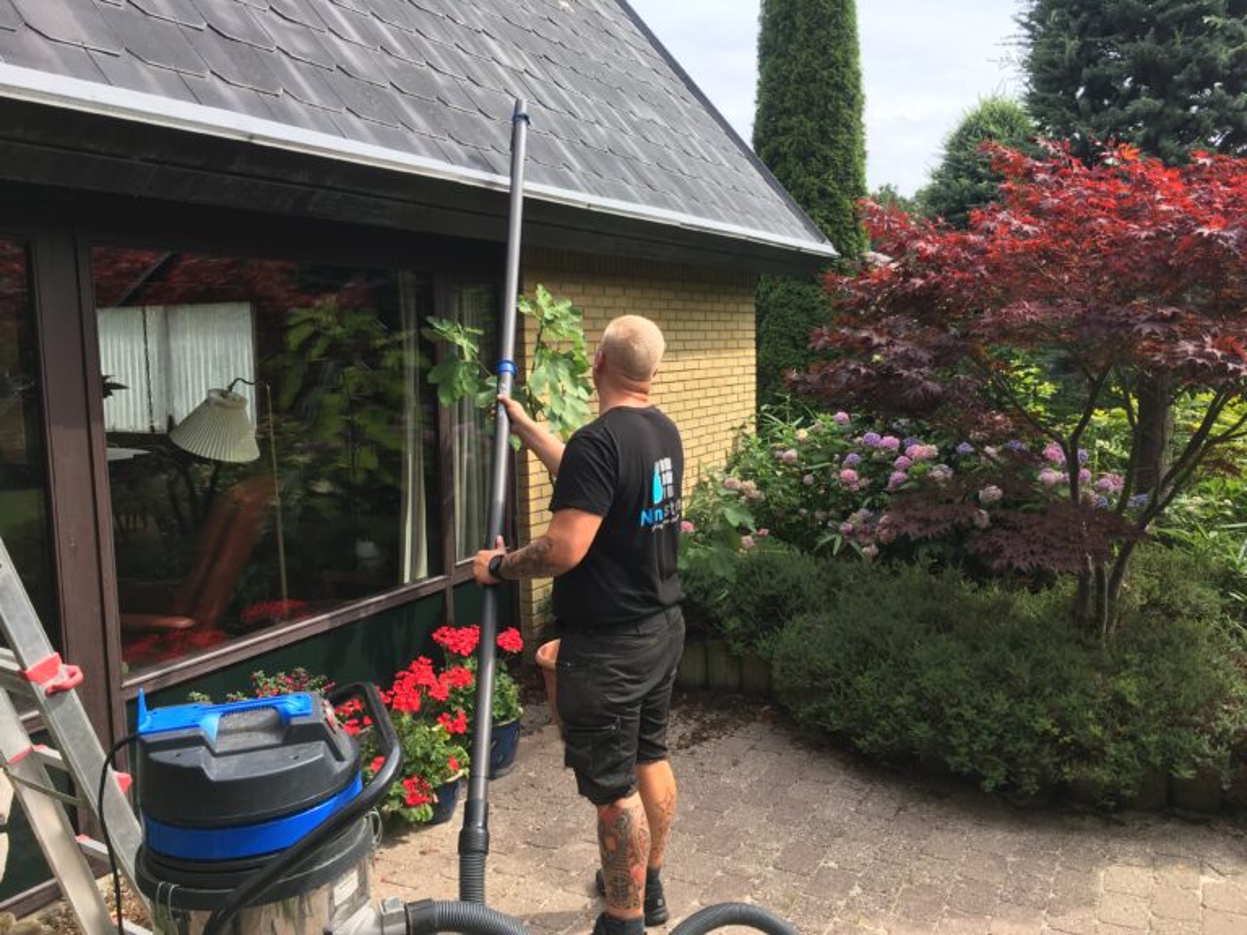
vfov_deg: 48.2
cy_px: 468
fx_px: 1045
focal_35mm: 29
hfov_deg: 61.7
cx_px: 624
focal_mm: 4.15
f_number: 2.2
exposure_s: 1/458
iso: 25
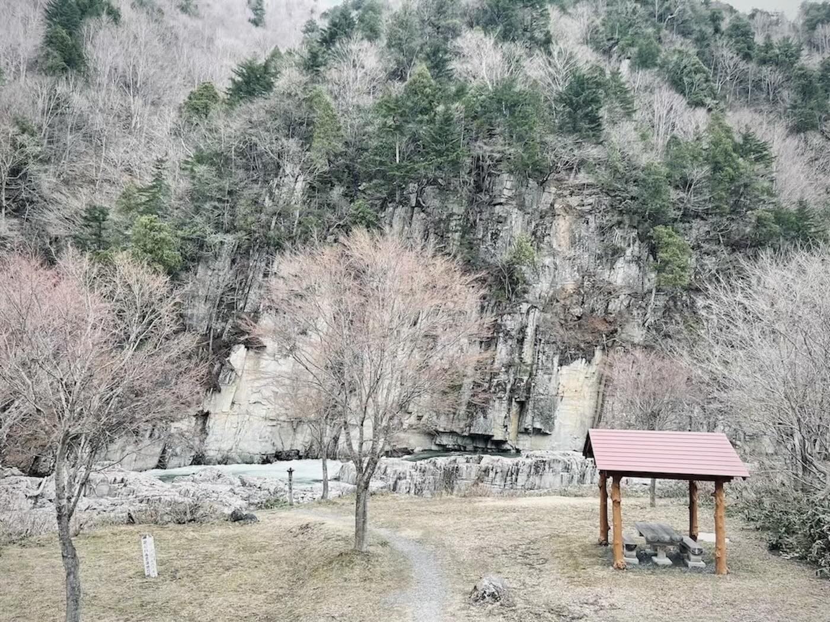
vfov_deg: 54.9
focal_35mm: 25
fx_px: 599
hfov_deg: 69.4
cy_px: 311
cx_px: 415
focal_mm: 5.1
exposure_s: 1/516
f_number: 1.6
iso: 32
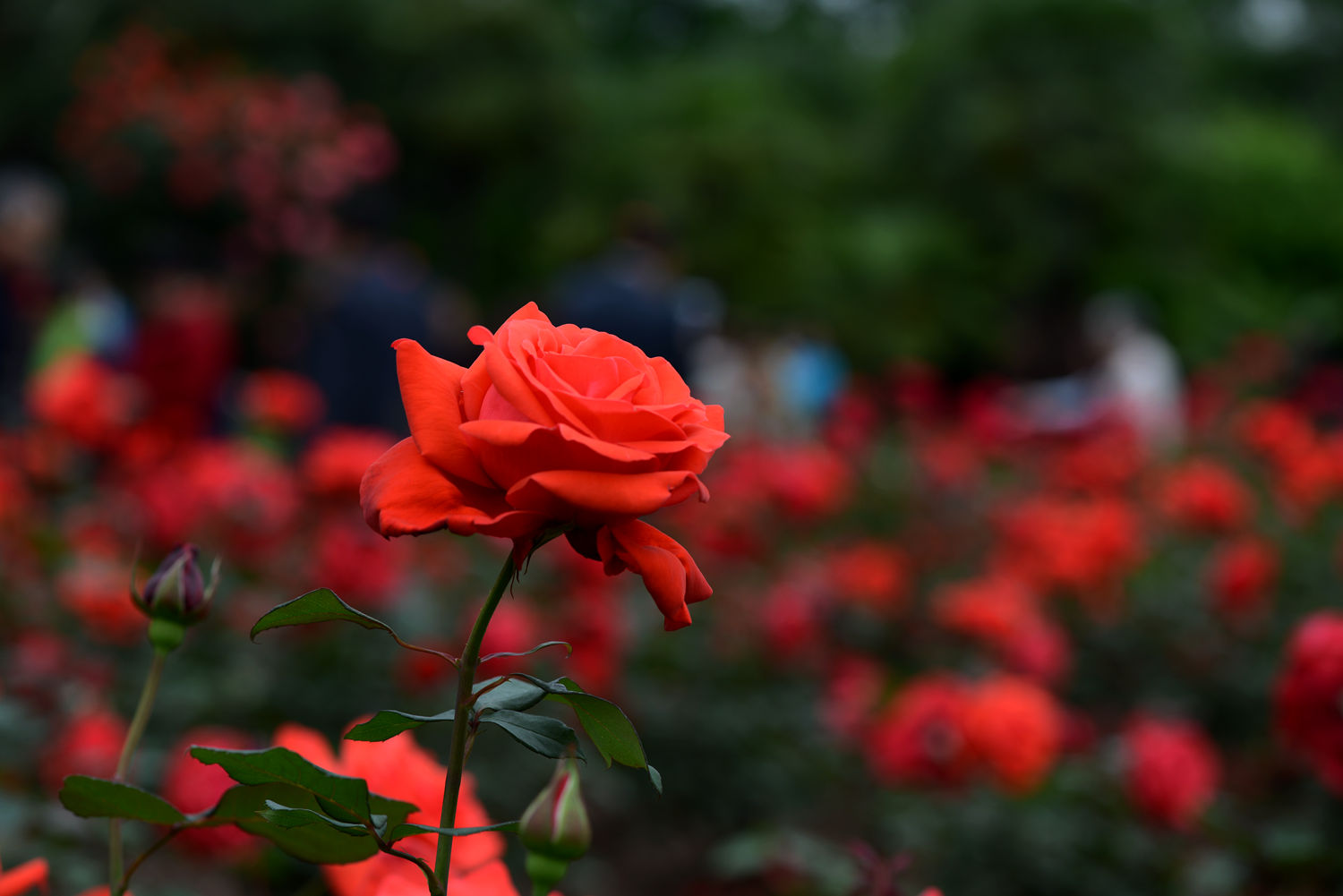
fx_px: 3918
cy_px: 448
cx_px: 672
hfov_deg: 19.5
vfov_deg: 13.0
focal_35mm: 105
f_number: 5.6
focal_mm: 105
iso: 160
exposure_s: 1/400
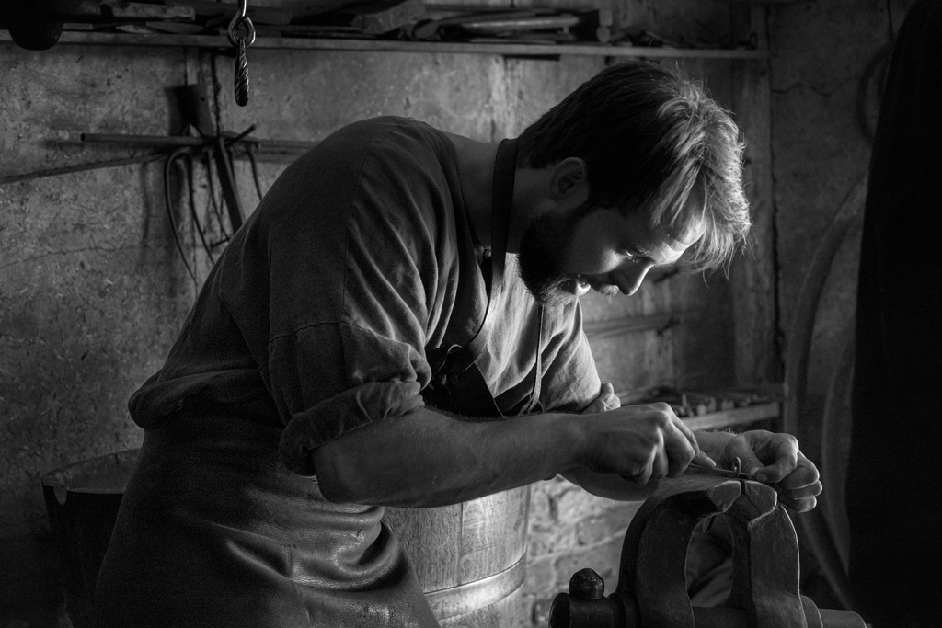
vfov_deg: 19.7
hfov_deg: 29.2
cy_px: 314
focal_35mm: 69
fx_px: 1806
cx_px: 471
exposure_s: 1/80
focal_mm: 46
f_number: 3.5
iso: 2500
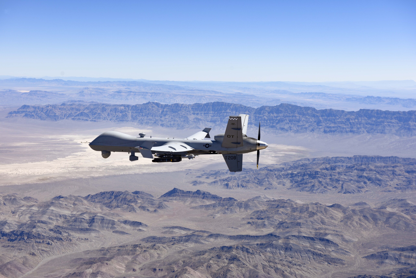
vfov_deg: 24.6
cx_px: 208
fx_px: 636
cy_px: 139
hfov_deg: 36.2
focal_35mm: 55
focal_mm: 55
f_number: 6.3
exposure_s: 1/400
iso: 100
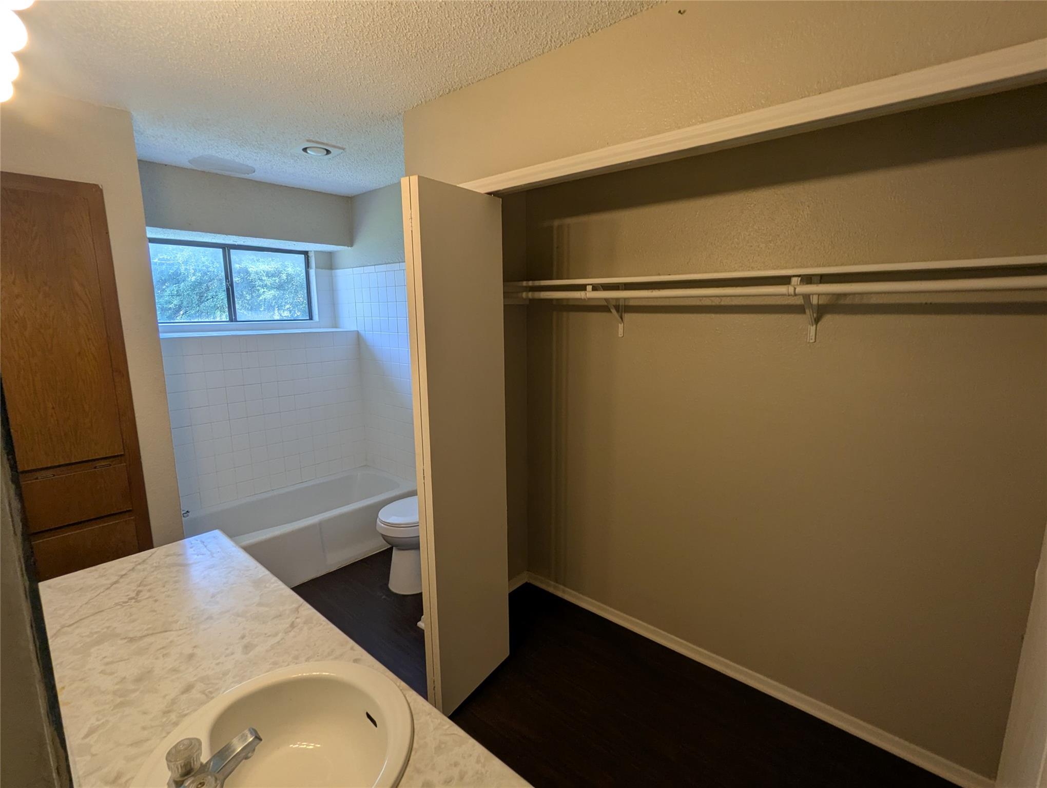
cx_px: 524
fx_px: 485
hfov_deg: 94.4
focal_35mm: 16
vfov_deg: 78.2
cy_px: 394
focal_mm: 2.35
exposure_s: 1/120
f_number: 2.2
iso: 75
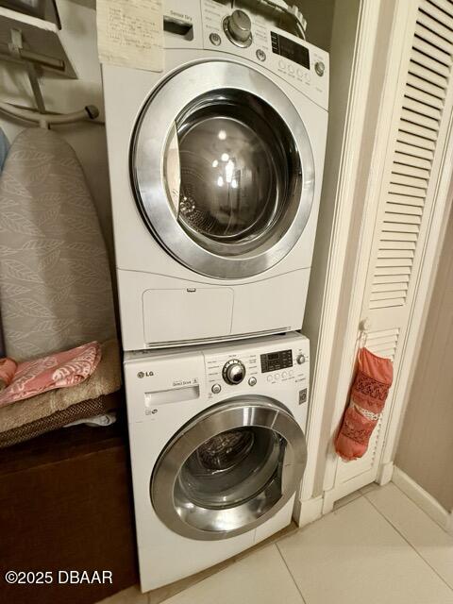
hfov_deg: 85.7
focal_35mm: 14
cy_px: 302
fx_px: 244
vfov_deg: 102.1
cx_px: 226
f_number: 2.2
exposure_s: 1/60
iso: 640
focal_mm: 2.22
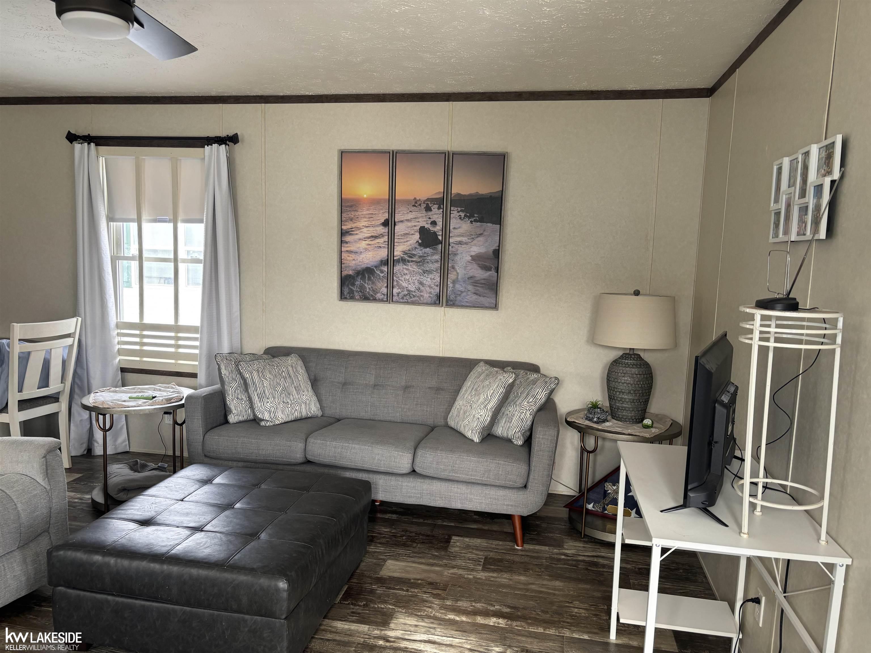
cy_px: 326
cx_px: 436
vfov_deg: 53.1
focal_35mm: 26
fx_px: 654
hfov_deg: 67.3
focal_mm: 5.96
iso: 100
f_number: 1.6
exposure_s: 1/121
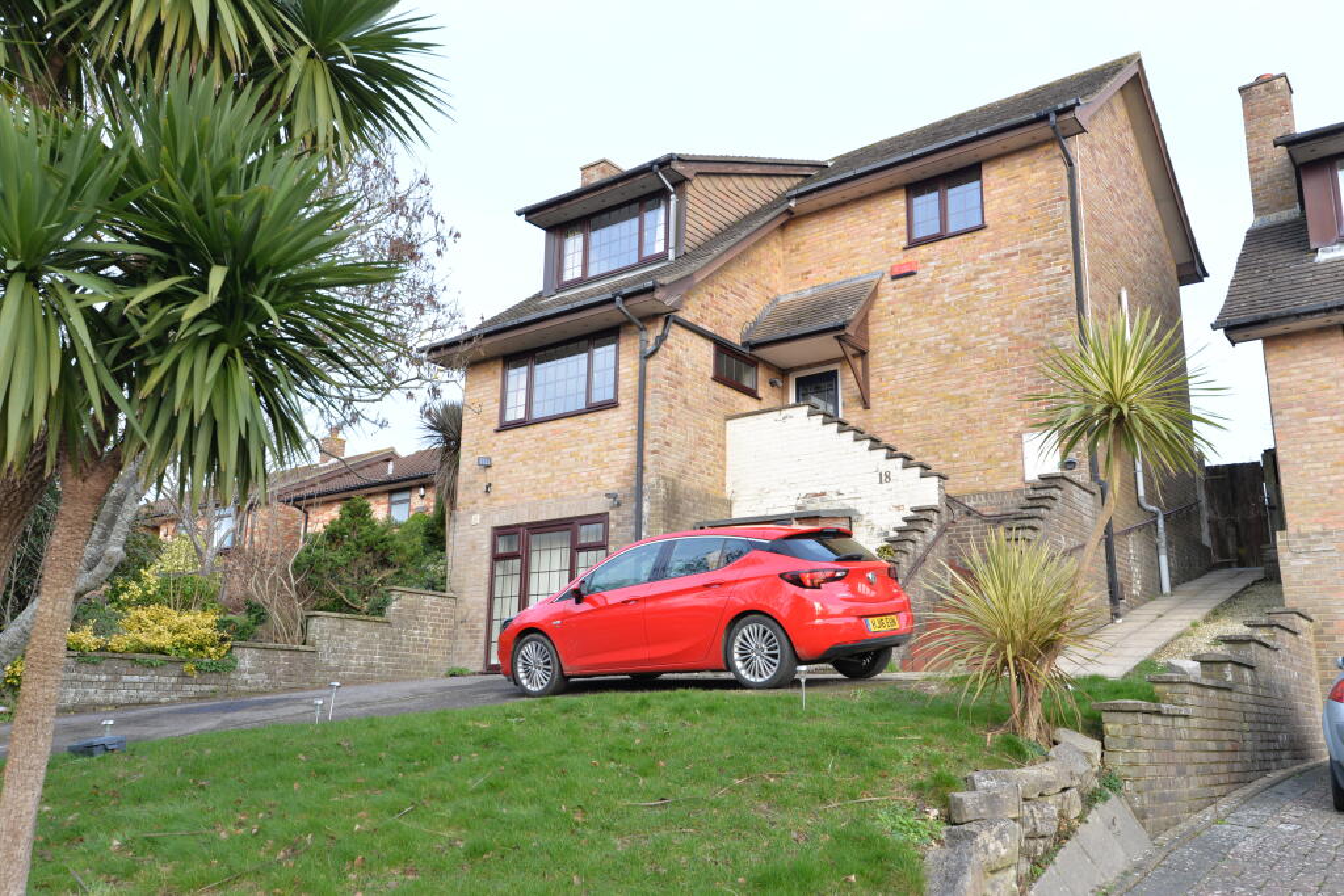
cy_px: 448
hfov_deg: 61.9
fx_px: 1120
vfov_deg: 43.6
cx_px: 672
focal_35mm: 30
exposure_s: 1/125
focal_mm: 30
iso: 500
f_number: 5.6
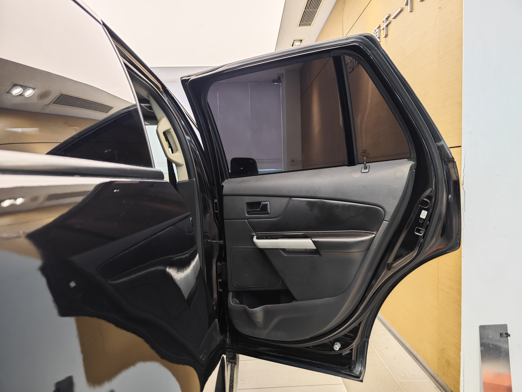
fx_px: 347
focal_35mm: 23
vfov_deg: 58.9
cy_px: 196
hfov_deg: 73.9
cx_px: 261
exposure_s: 1/41.9
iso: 640
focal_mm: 8.7
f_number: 1.9
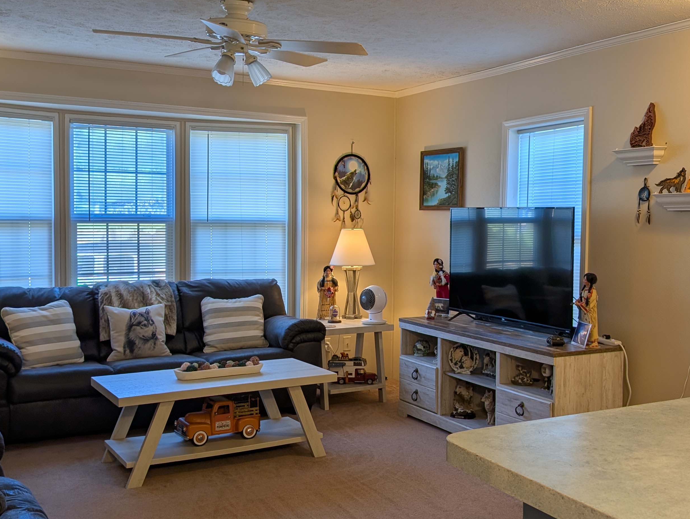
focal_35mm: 40
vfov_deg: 36.0
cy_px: 250
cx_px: 420
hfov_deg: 46.4
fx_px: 798
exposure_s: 1/366
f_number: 1.68
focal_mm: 6.9
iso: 20
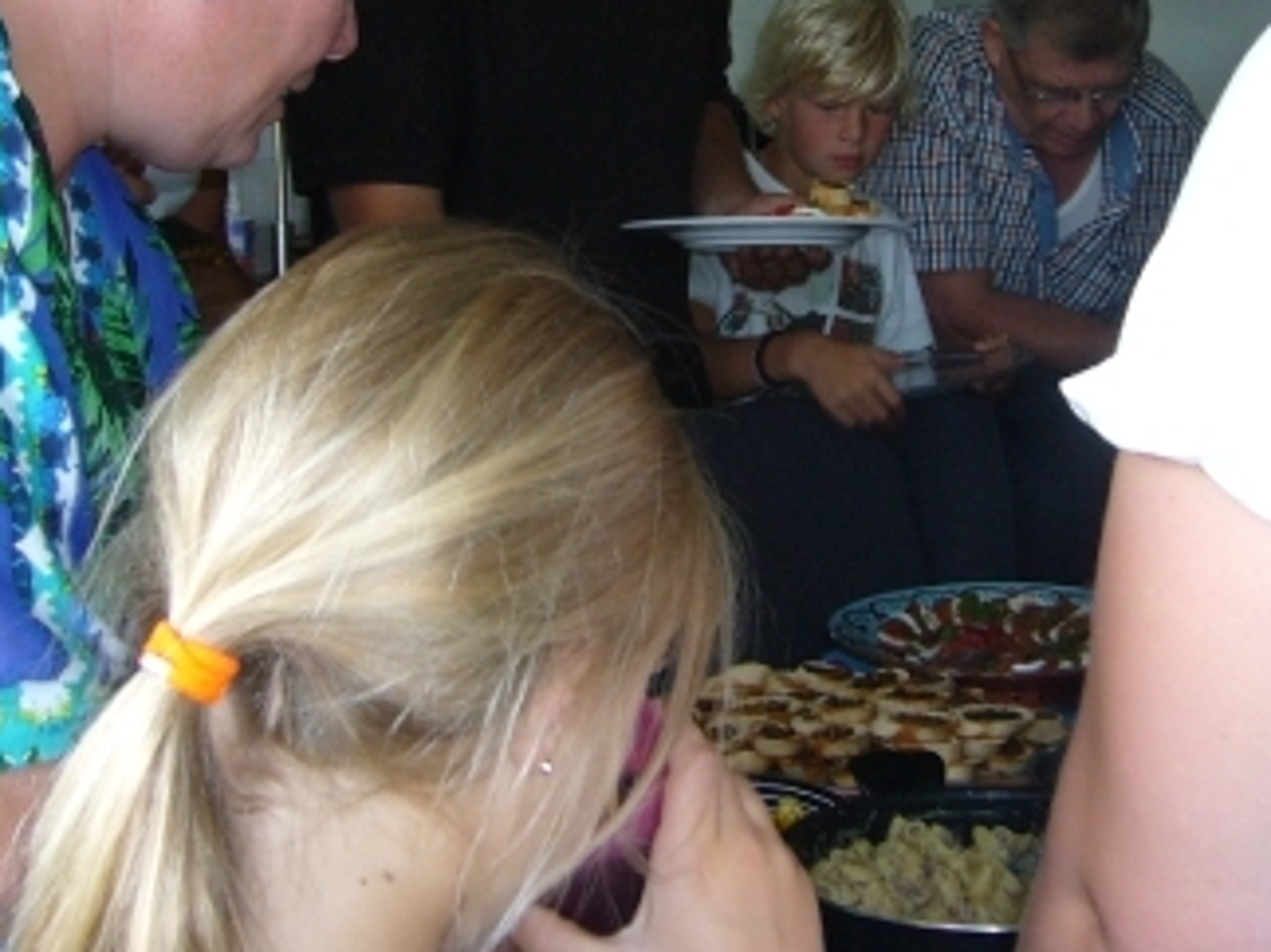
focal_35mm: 65
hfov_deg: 29.8
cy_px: 173
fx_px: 2386
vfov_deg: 22.2
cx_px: 661
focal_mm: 5.8
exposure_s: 1/30
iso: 100
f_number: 2.8
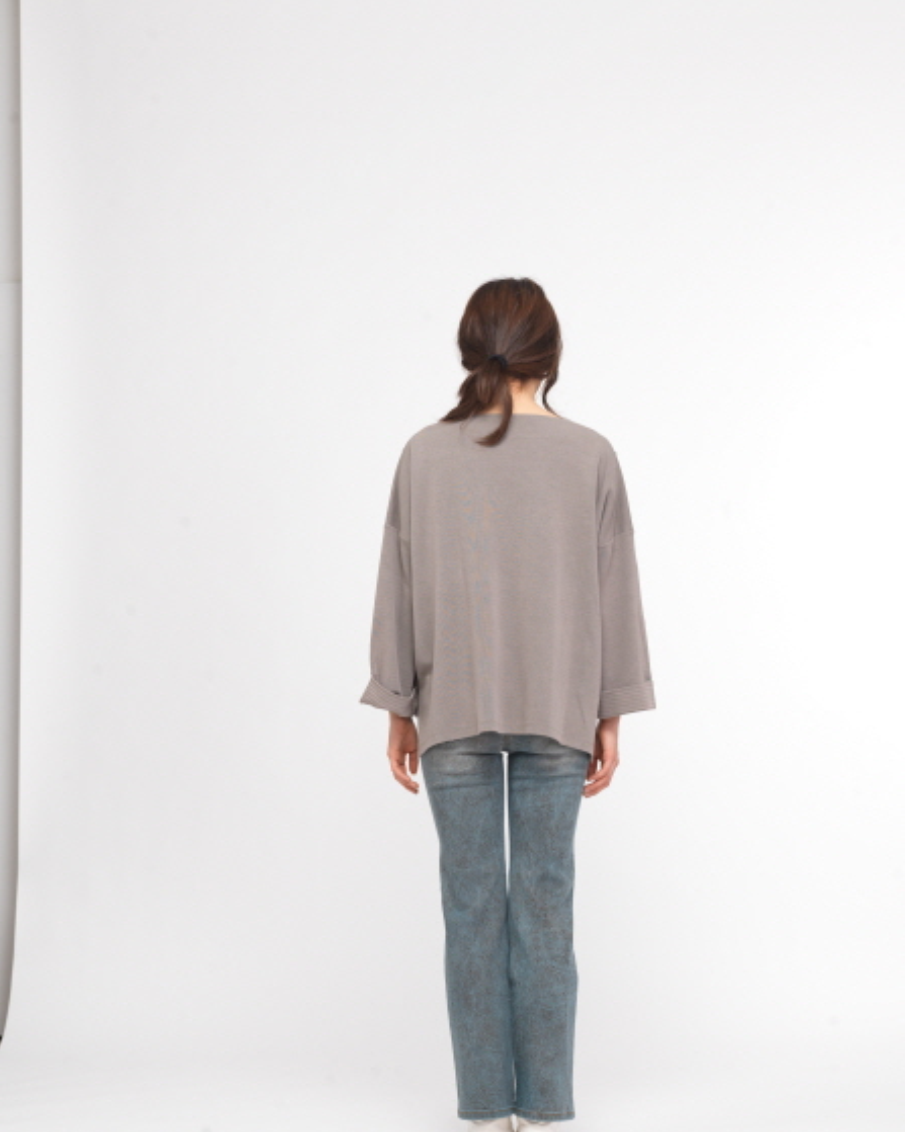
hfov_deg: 23.5
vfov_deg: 29.1
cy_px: 589
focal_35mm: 65
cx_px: 454
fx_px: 2177
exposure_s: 1/250
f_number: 9
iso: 100
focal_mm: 80
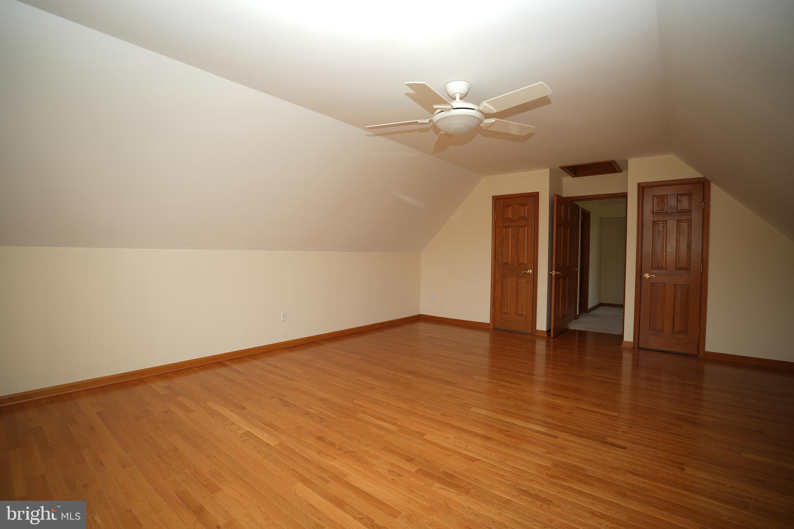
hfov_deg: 96.7
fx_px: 353
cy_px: 264
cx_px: 397
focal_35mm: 16
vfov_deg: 73.7
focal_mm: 16
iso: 64
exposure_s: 1/60
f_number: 2.8
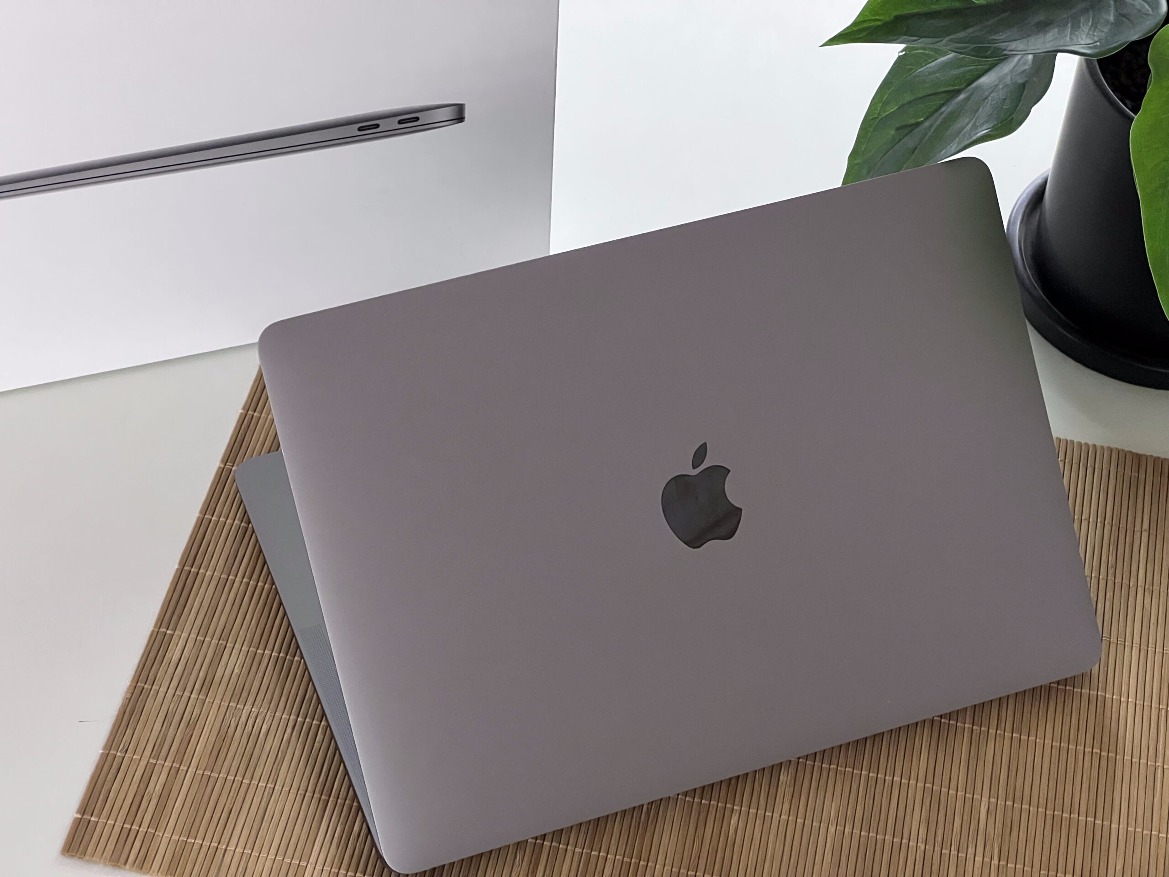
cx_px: 584
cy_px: 438
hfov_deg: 25.3
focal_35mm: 77
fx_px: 2600
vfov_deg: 19.1
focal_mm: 9
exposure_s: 1/60
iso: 640
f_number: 2.8
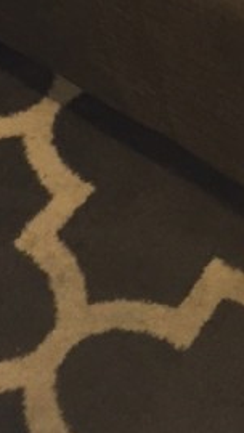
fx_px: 1379
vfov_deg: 15.2
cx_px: 425
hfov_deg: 9.6
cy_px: -375
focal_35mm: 120
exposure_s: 1/30
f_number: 2.2
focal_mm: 4.15
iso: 125
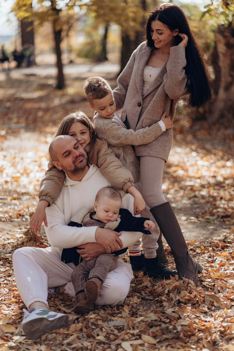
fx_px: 829
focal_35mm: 85
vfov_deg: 23.9
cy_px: 176
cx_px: 117
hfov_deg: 16.1
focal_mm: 85
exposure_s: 1/1000
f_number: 1.8
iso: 125
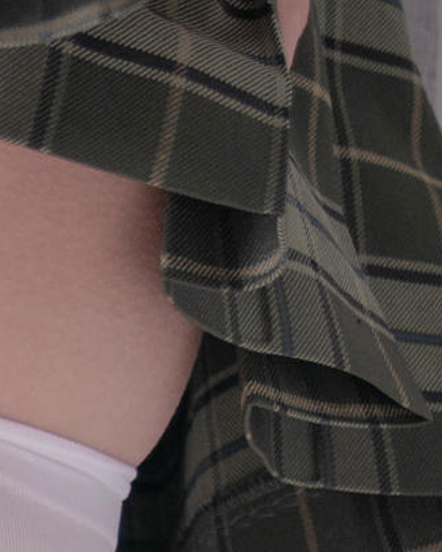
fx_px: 4137
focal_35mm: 253
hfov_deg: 5.9
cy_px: 1336
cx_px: -571
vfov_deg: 7.2
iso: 100
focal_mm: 30
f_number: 2.8
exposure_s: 1/160
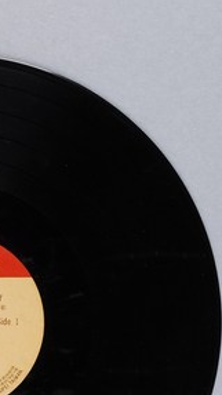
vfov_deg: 13.8
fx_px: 1621
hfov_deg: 7.8
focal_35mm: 155
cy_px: 329
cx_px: -46
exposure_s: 1/60
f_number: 11
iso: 200
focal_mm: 44
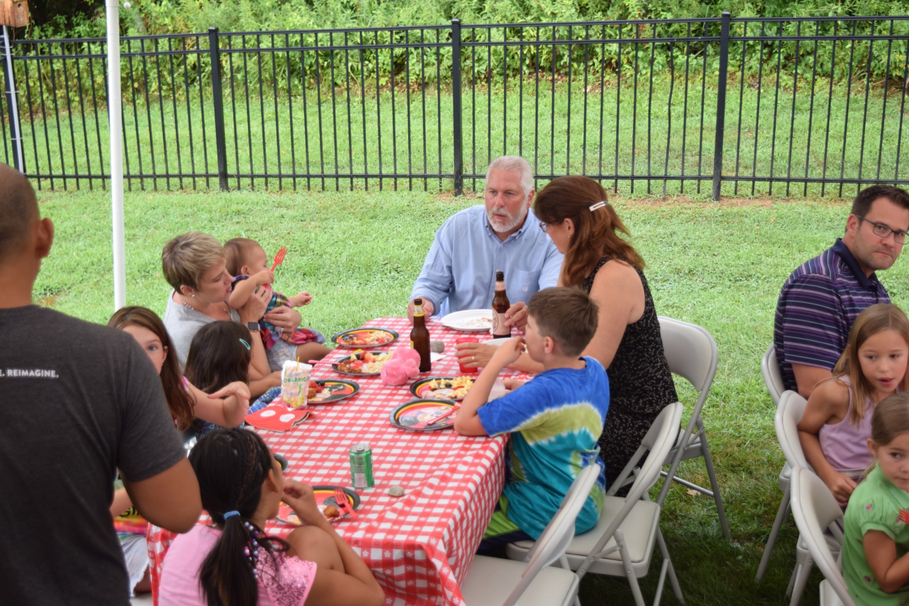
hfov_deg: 35.1
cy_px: 303
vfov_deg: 23.8
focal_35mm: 57
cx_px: 454
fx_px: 1439
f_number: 5.6
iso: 400
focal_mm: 38
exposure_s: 1/125
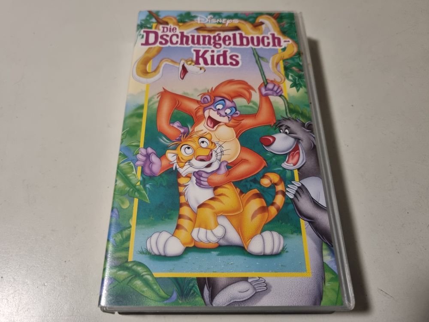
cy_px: 161
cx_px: 214
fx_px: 322
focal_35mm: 26
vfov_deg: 53.1
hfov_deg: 67.3
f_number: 1.8
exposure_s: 1/50
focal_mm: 5.4
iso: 320
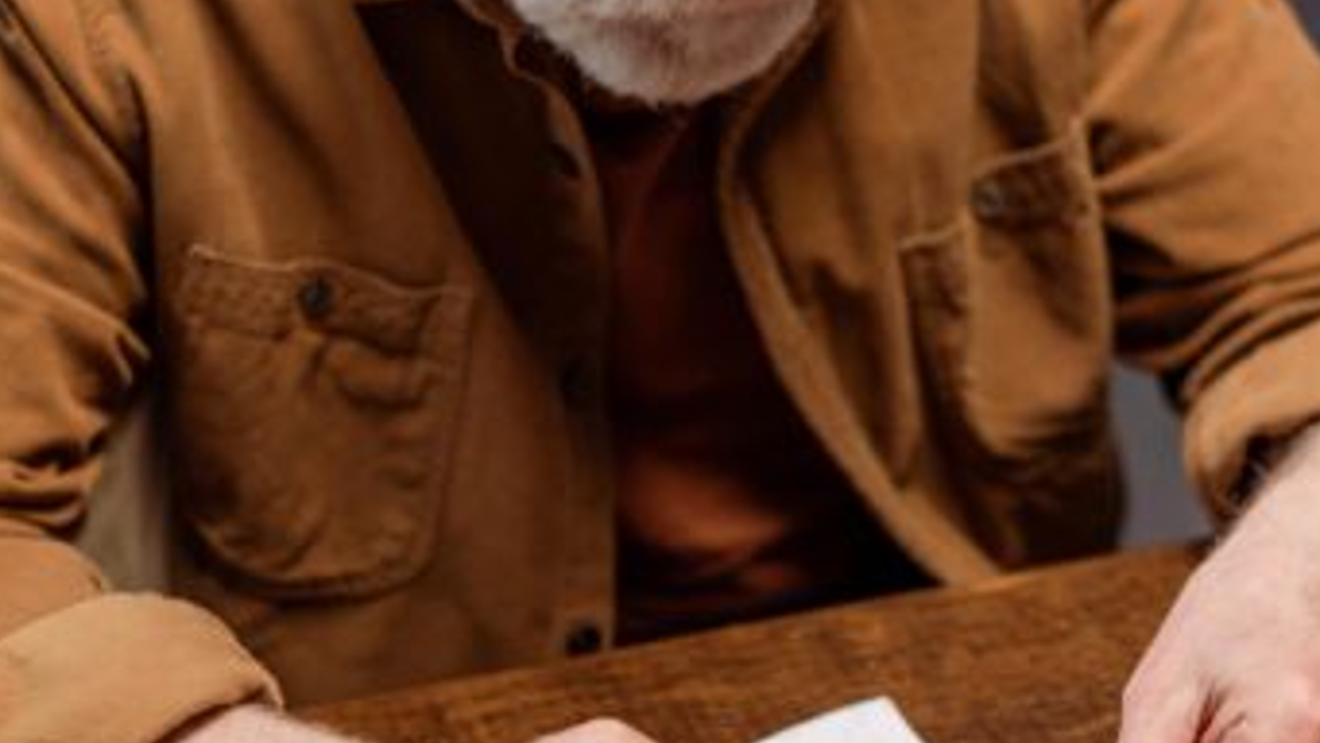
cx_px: 519
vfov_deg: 11.3
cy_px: 671
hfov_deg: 20.0
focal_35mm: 107
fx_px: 3746
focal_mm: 50
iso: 100
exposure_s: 1/200
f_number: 2.8
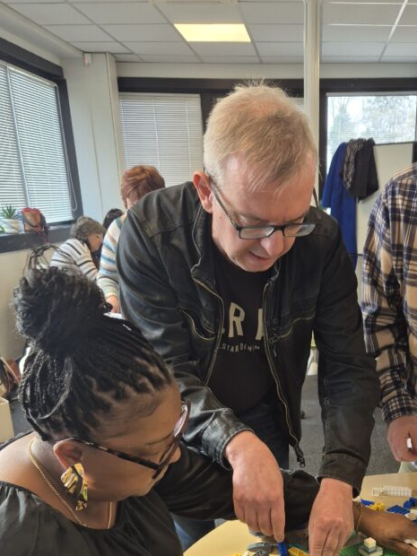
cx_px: 303
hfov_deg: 37.0
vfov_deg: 46.3
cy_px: 449
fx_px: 610
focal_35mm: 38
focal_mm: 5.4
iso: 100
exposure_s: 1/100
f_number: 1.8
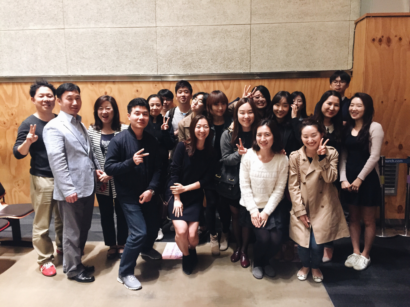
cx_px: 205
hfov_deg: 61.7
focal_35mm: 29
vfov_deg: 48.2
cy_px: 154
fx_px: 343
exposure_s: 1/15
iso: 400
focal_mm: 4.15
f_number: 2.2
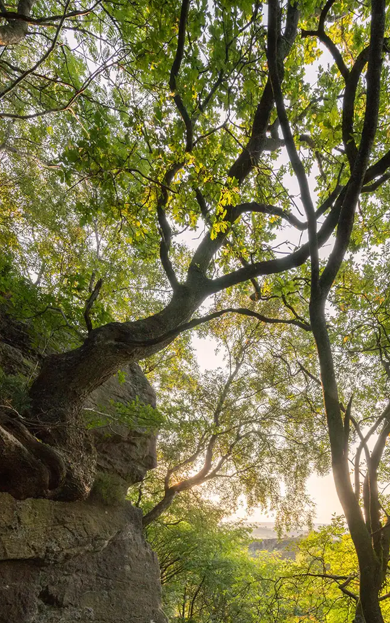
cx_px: 240
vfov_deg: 74.5
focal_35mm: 21
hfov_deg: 56.7
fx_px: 357
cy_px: 489
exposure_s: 1/80
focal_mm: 12
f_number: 11
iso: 100
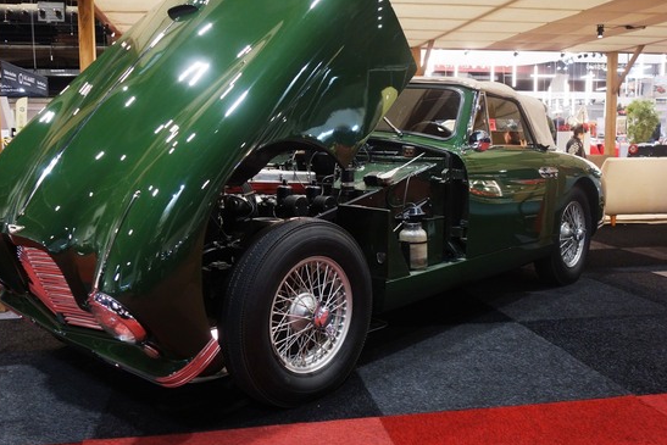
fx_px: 630
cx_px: 321
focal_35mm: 34
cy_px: 204
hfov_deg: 55.8
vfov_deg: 38.9
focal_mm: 11.6
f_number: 2.2
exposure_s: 1/30
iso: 400
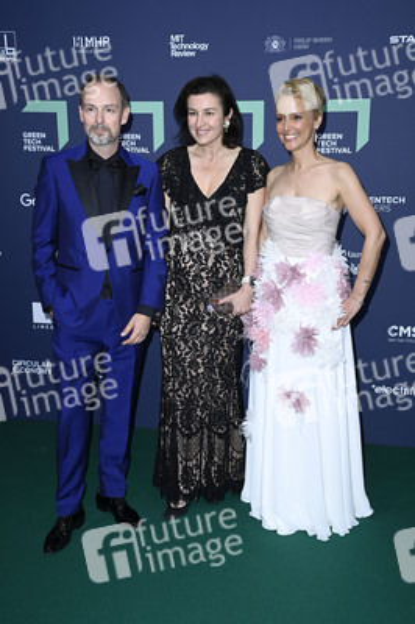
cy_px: 312
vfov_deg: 48.5
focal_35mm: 40
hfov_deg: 33.3
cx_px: 208
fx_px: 693
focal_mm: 40
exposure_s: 1/250
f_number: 6.3
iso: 640
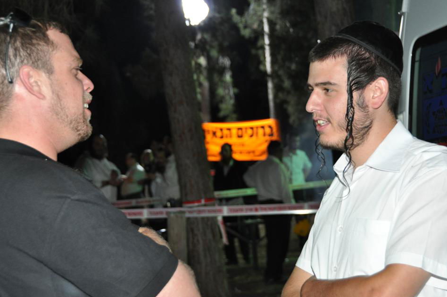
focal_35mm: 81
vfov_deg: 16.8
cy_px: 143
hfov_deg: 25.1
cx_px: 231
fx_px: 1005
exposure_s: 1/60
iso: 800
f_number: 4.8
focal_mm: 50
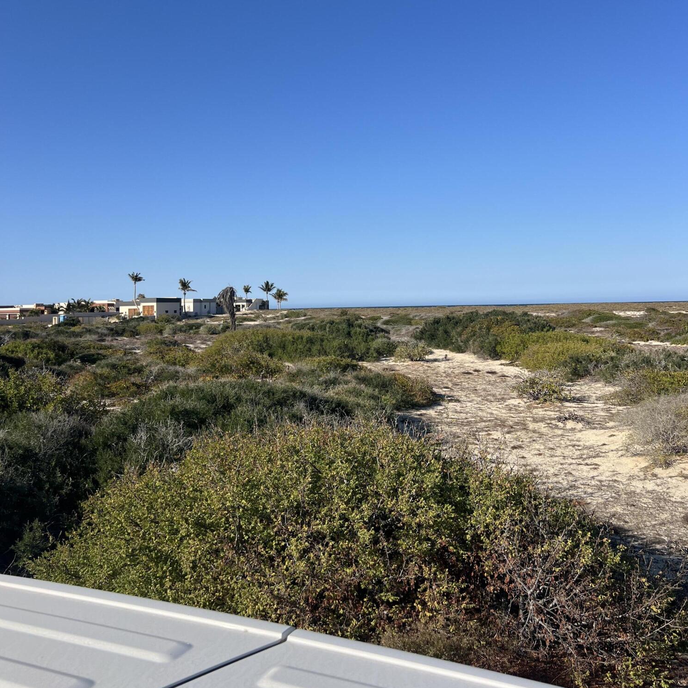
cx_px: 347
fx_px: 697
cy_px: 264
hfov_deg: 52.5
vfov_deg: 52.0
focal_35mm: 31
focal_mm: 5.7
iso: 50
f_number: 1.5
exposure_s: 1/5319
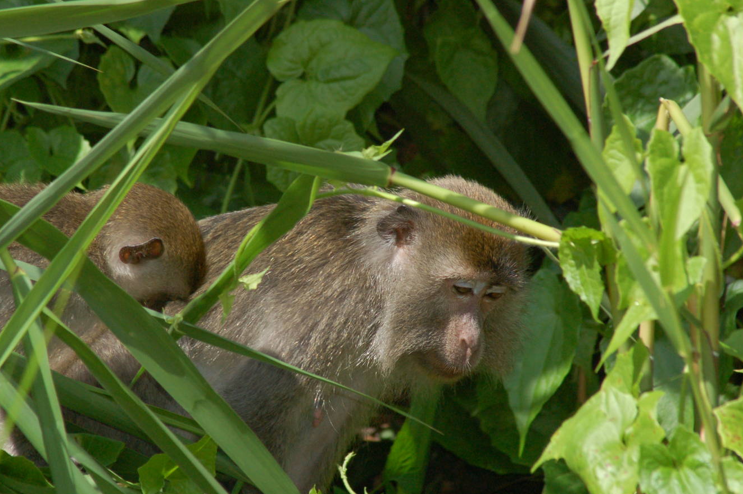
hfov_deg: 4.5
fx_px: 9362
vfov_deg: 3.0
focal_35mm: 454
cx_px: 310
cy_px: 257
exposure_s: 1/500
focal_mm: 250
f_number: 11
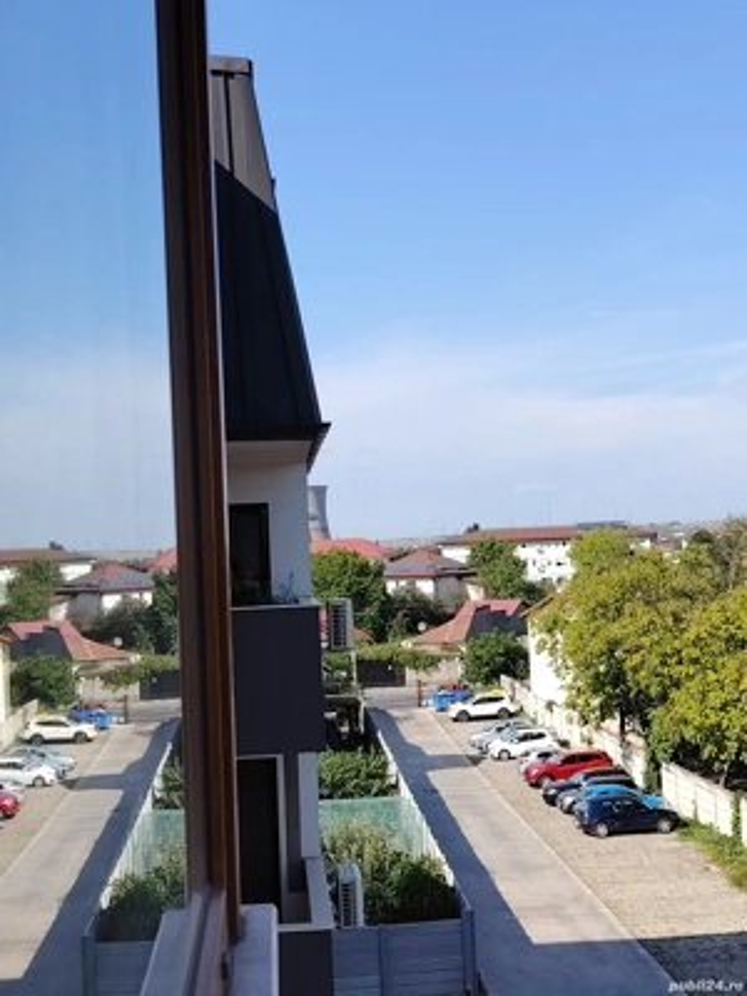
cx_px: 374
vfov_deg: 39.7
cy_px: 498
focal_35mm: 48
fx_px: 1381
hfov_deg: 30.3
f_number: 1.75
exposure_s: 1/662
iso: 100
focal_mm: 5.25
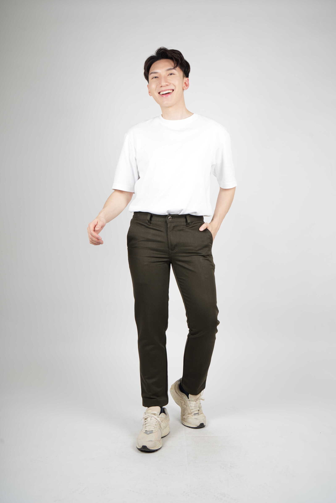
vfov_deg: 47.4
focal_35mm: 41
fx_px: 574
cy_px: 252
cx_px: 168
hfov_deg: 32.6
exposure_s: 1/160
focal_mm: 41
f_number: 9
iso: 125
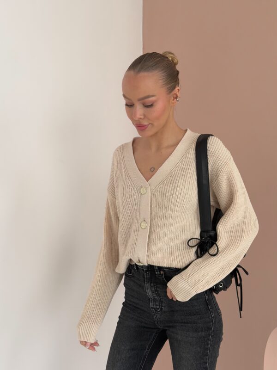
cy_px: 185
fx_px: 512
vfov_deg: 39.7
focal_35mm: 48
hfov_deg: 30.3
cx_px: 138
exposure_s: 1/110
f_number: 1.78
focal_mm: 6.76
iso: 100
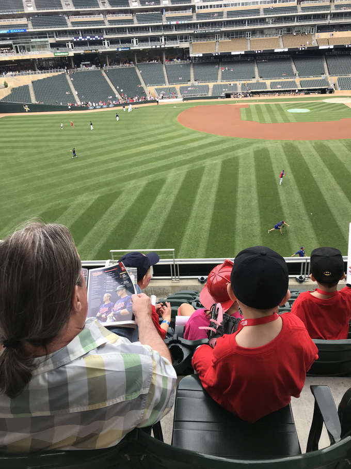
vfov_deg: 63.5
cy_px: 234
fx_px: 379
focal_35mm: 28
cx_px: 176
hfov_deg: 49.7
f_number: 1.8
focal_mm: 3.99
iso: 20
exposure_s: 1/404
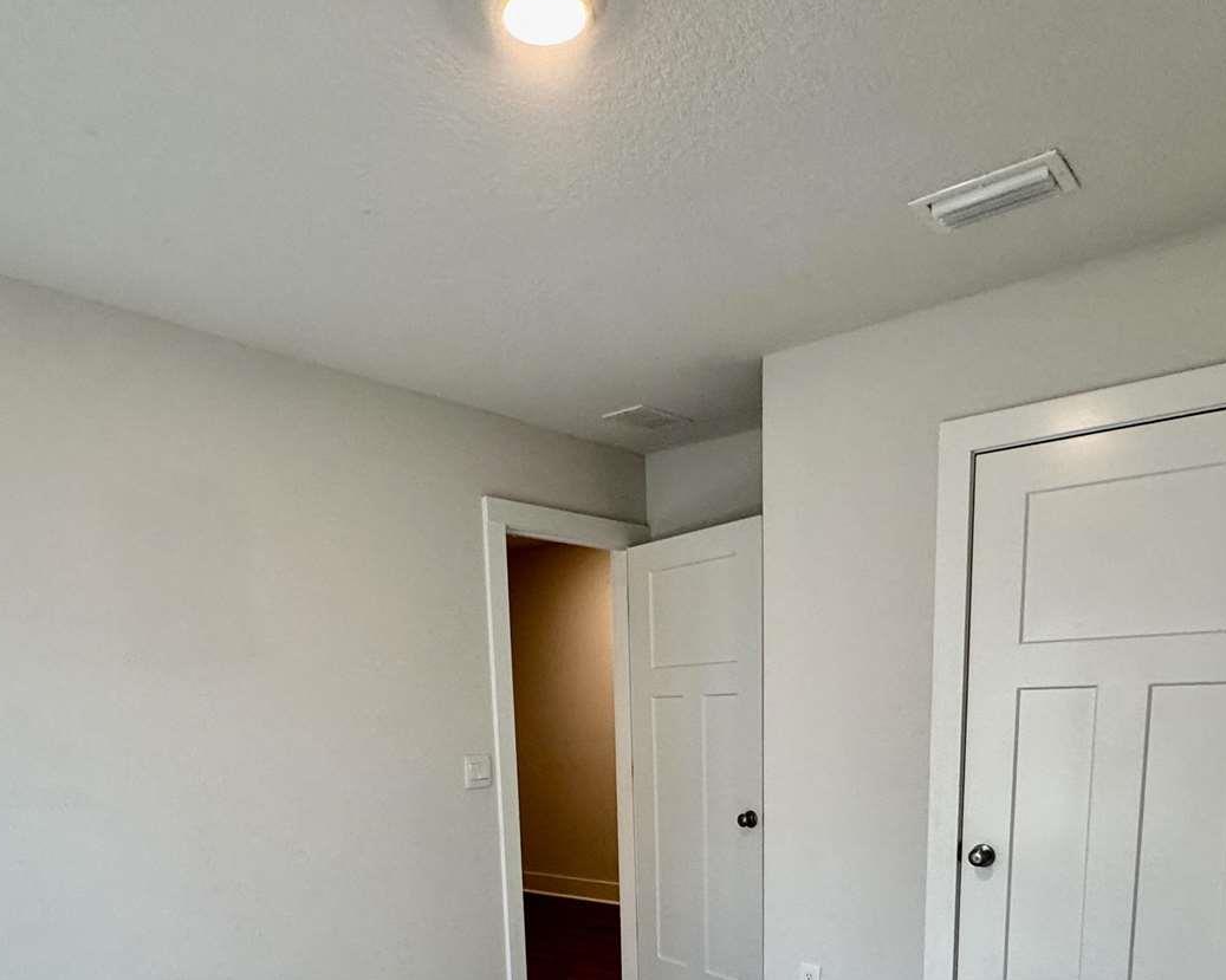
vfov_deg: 48.0
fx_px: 979
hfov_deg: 64.0
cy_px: 870
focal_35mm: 27
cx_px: 577
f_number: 2.2
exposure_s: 1/120
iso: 250
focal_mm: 2.22
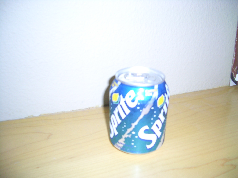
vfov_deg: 40.7
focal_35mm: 35
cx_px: 119
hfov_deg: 52.6
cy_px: 89
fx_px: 241
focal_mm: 5.8
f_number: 2.6
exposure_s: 1/60
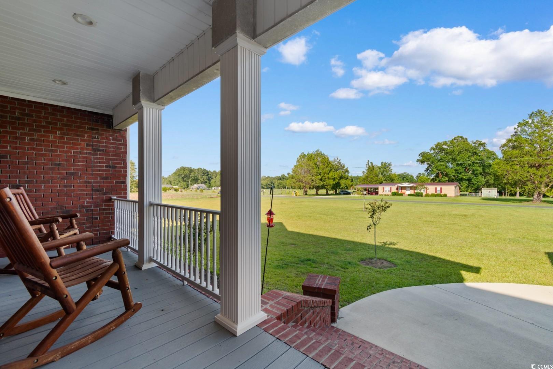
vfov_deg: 77.3
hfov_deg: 100.4
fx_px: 230
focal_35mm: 15
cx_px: 276
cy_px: 184
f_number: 5
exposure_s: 1/100
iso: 100
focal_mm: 10
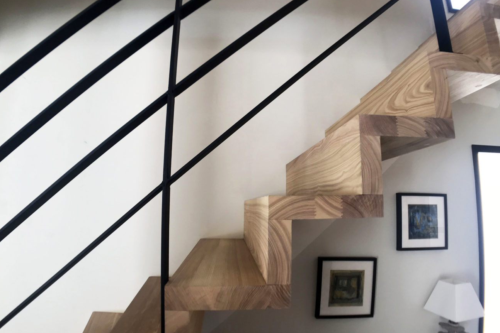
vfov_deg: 43.6
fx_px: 417
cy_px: 175
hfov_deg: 61.9
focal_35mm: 30
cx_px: 248
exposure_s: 1/50
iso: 32
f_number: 1.8
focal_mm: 3.99
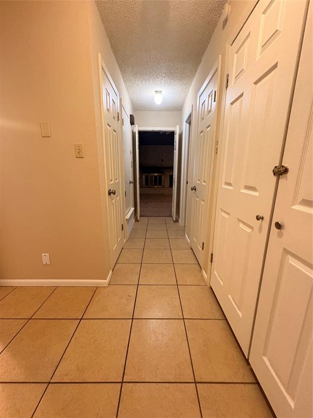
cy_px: 209
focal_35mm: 14
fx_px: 169
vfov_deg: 102.1
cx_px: 156
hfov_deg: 85.7
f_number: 2.2
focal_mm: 2.22
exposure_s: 1/60
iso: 640
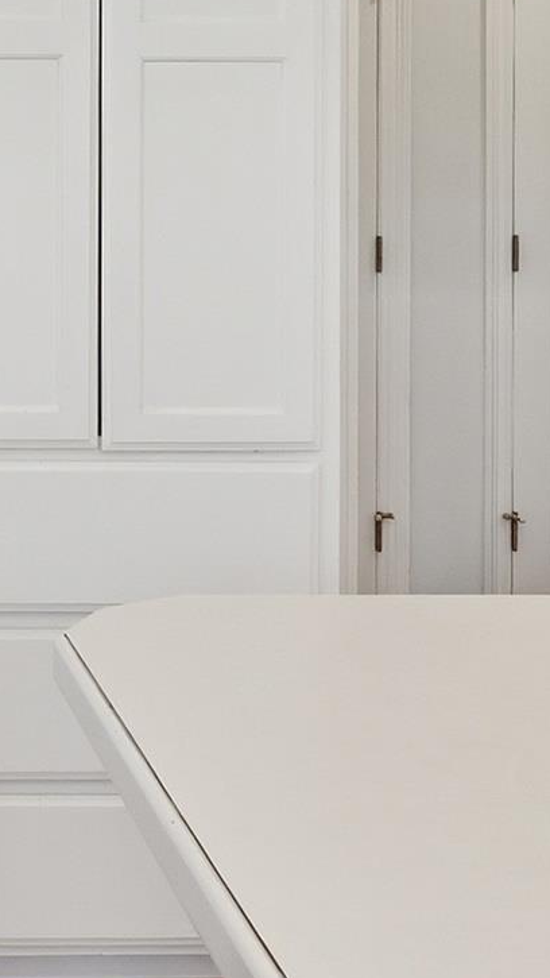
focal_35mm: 65
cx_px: -183
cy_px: 188
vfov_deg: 31.5
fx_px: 1685
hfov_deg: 17.3
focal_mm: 10
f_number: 9
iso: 250
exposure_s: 1/40
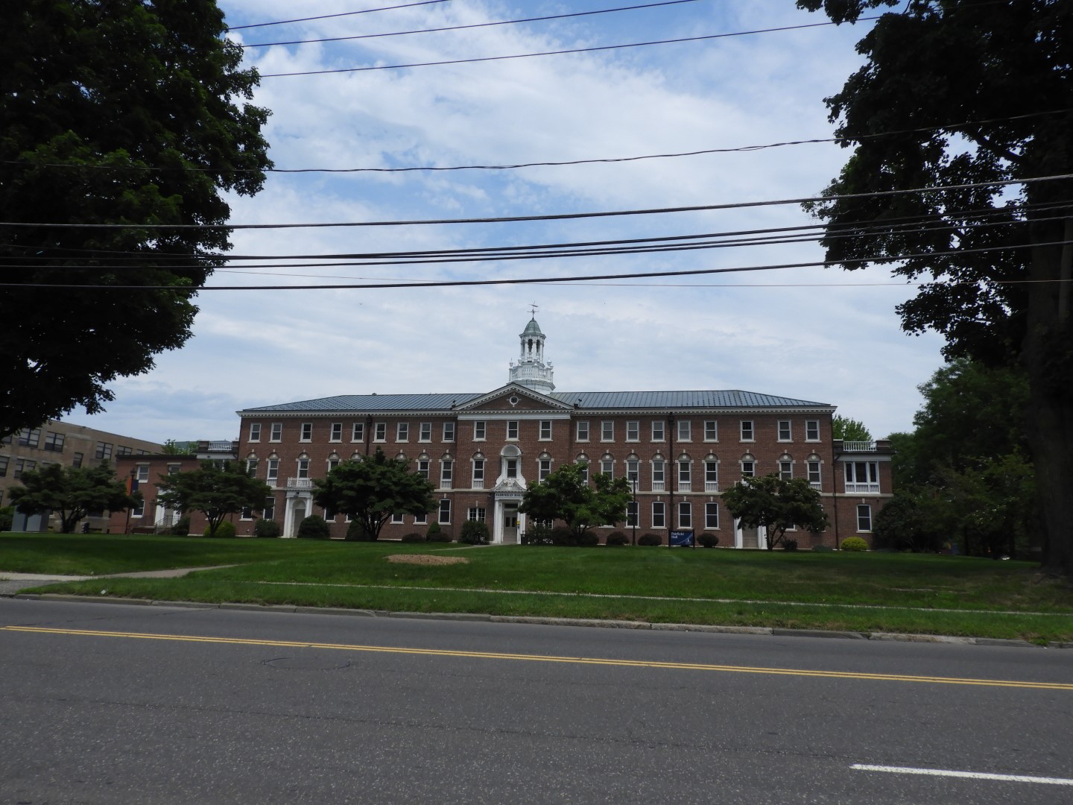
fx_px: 744
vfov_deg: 56.8
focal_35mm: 24
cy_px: 402
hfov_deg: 71.6
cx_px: 536
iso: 100
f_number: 3.8
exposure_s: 1/1600
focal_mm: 4.3
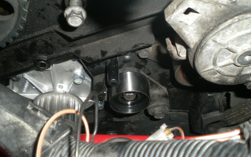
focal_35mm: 41
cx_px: 125
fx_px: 280
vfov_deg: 31.2
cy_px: 74
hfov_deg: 48.2
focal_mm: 6.3
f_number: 3.1
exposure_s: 1/60
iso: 50
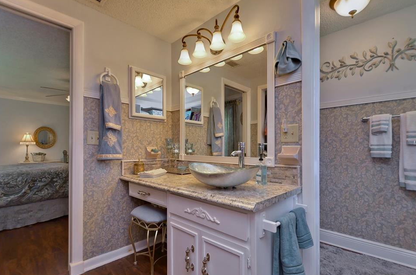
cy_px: 143
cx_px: 217
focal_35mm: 16
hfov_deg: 96.8
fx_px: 184
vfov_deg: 73.4
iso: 640
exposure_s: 1/80
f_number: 4.5
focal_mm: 10
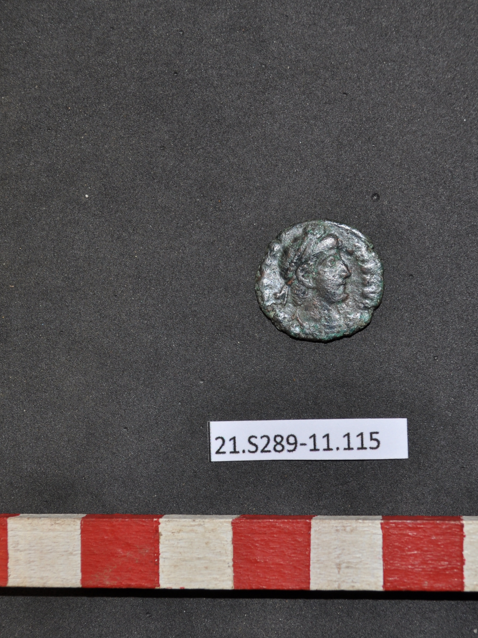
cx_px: 313
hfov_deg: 20.9
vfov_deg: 27.8
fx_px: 1289
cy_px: 317
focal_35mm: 70
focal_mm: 32
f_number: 5.6
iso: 200
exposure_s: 1/125
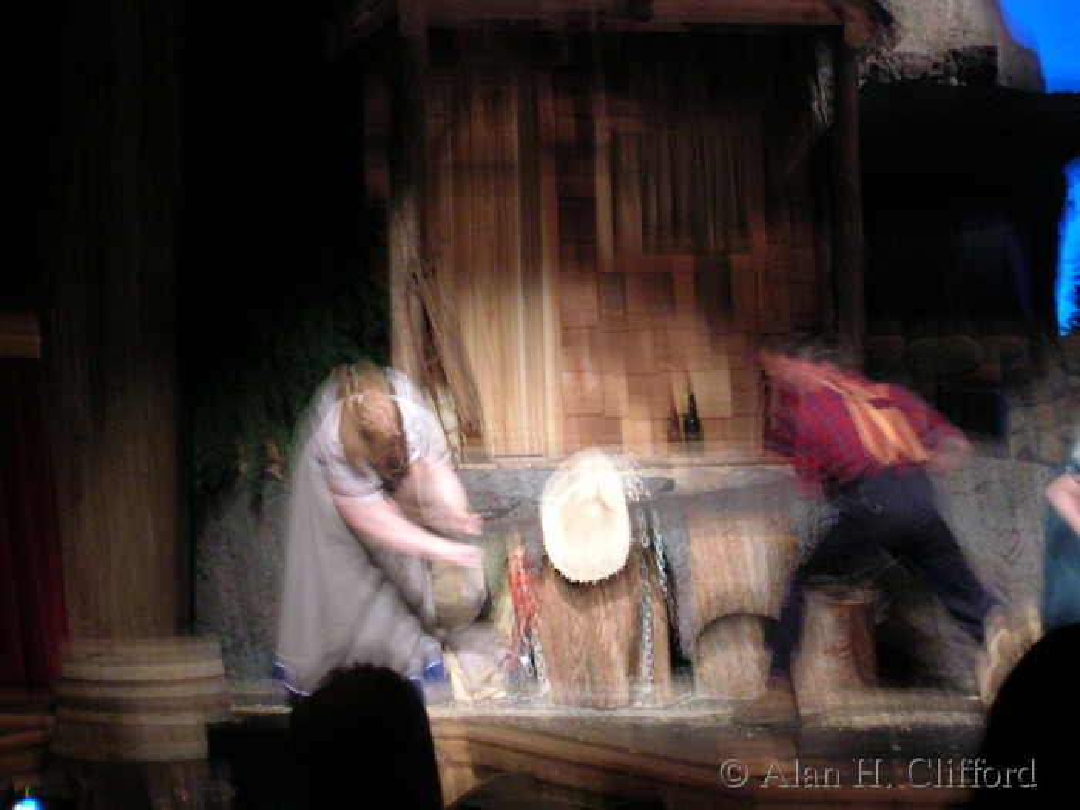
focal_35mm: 90
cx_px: 540
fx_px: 2808
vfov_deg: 16.4
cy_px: 405
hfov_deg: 21.8
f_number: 4.3
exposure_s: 1/3.33
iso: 200
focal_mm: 13.6
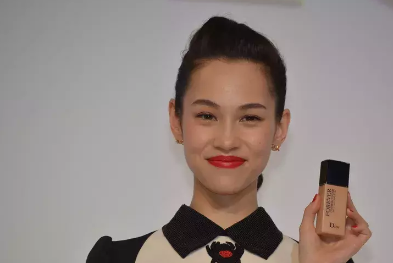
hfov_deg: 5.6
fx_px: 4016
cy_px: 160
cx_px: 225
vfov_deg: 3.7
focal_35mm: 368
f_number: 5
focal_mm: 195
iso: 200
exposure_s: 1/80
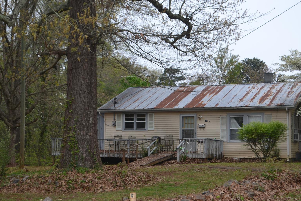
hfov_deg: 31.4
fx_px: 535
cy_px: 112
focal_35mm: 64
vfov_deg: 21.2
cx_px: 169
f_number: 4.8
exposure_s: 1/125
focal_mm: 32
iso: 220
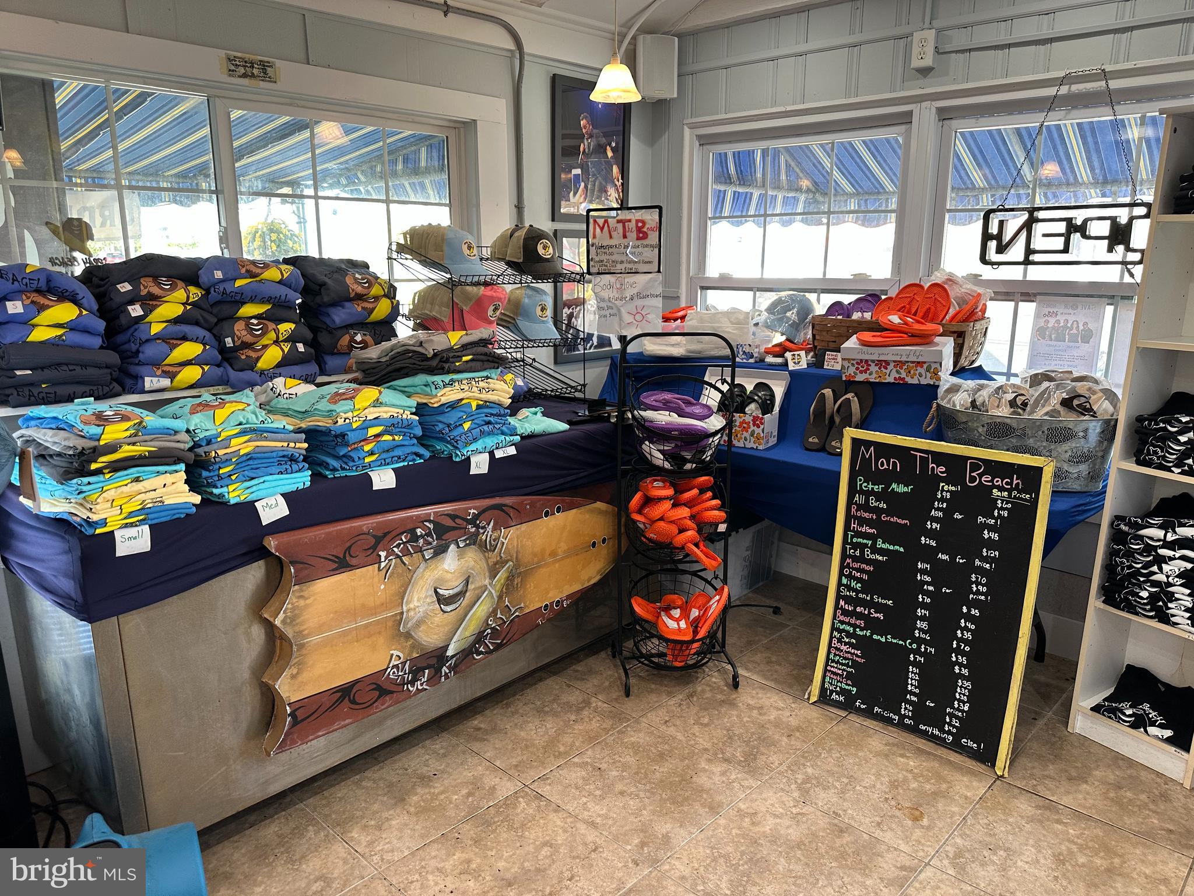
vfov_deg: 56.8
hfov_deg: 71.6
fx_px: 828
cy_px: 448
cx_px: 597
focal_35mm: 24
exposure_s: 1/120
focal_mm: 6.86
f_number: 1.78
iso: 160
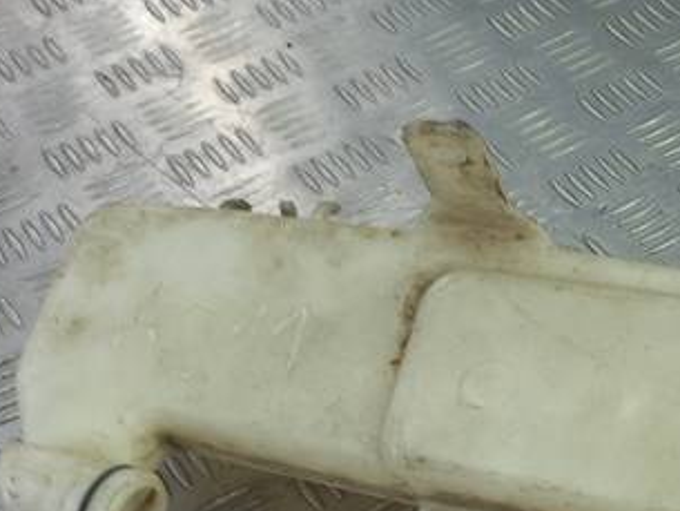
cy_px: 353
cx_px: 965
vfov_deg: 17.5
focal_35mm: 84
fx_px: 1651
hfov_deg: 20.5
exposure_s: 1/50
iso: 50
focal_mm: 4.6
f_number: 1.8
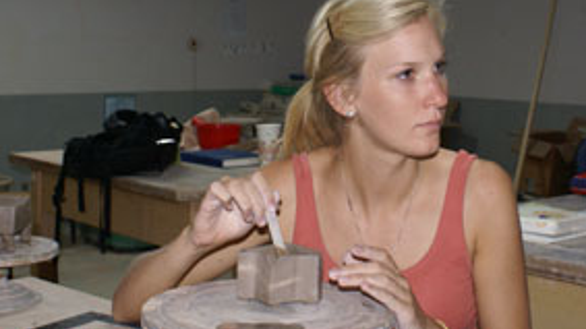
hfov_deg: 32.2
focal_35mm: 65
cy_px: 59
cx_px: 364
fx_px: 1010
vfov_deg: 18.3
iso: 400
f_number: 5.6
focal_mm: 26
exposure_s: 1/60
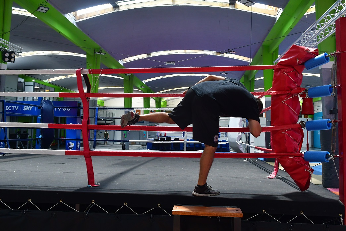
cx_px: 173
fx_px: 332
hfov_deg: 55.1
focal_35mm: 34
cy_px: 116
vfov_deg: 38.4
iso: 1250
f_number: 10
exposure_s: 1/125
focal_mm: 23
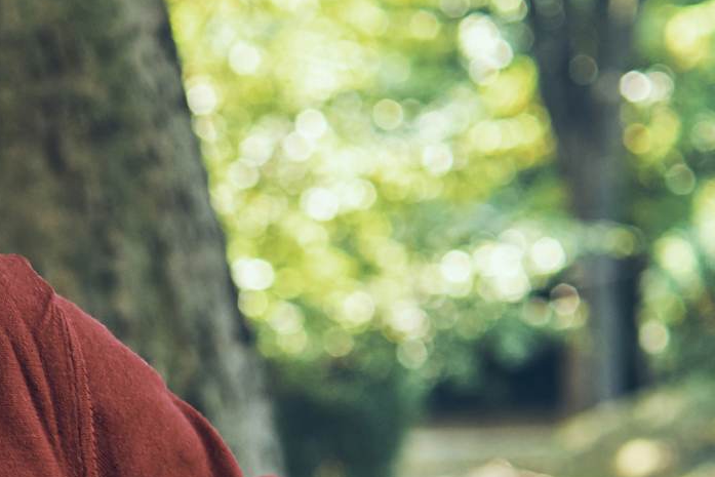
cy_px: 430
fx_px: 2999
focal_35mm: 151
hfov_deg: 13.4
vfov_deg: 9.1
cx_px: -7
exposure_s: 1/200
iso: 250
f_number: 2.8
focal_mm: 35
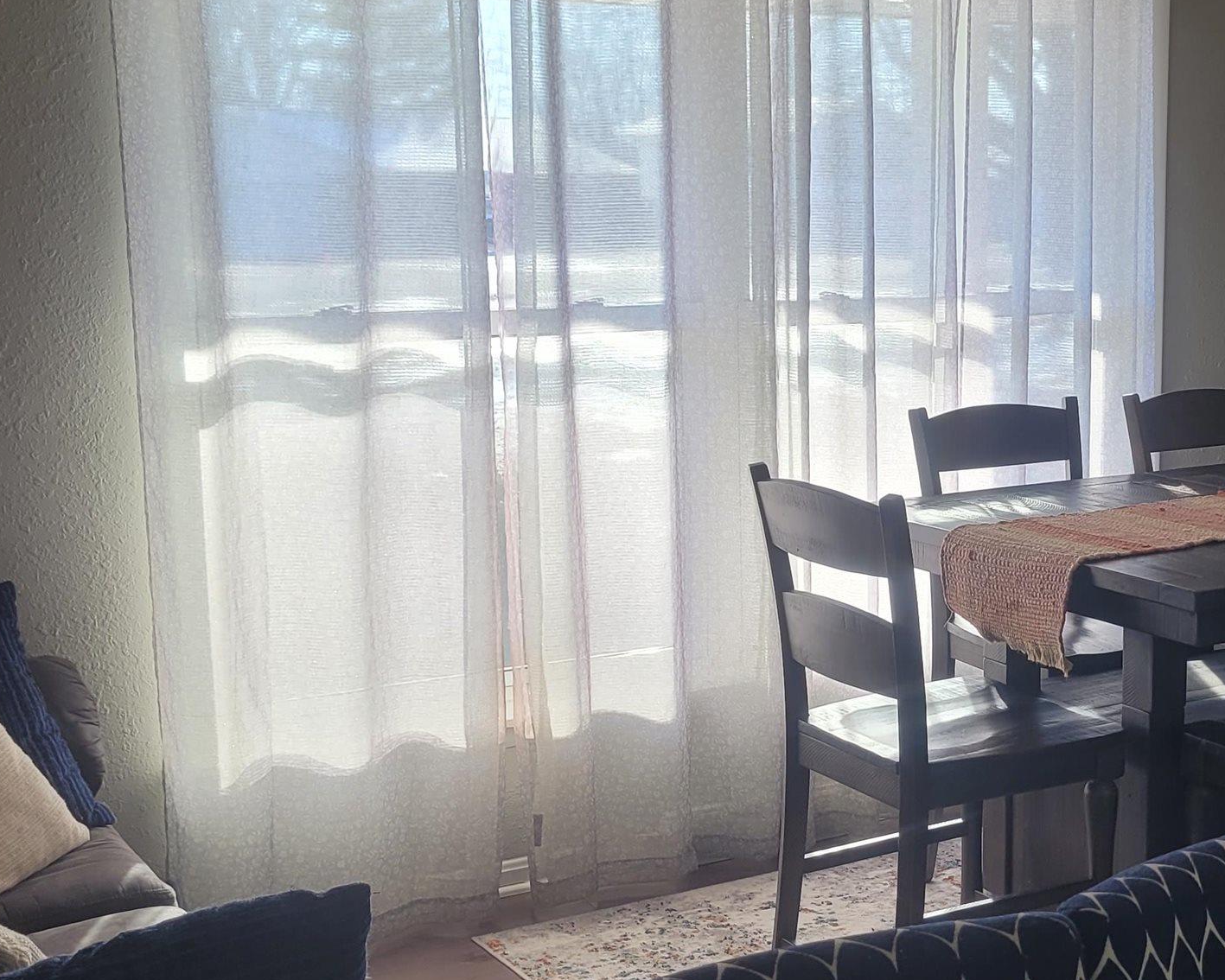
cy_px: 506
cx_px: 955
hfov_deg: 33.3
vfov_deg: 27.6
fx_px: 1994
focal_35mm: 55
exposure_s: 1/152
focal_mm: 5.4
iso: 40
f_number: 1.8
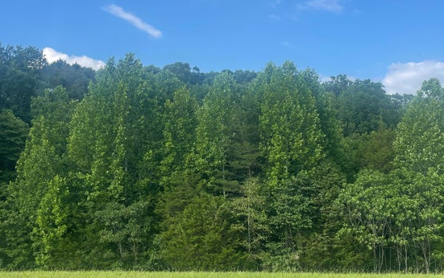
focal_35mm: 41
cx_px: 289
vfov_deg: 31.1
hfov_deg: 47.6
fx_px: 496
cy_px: 175
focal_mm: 5.1
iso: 32
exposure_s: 1/1795
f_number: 1.6
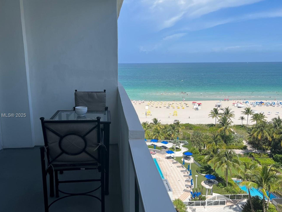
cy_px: 116
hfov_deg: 56.8
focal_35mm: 32
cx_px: 130
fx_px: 261
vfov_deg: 44.1
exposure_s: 1/4115
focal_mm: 5.7
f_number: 1.5
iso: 50
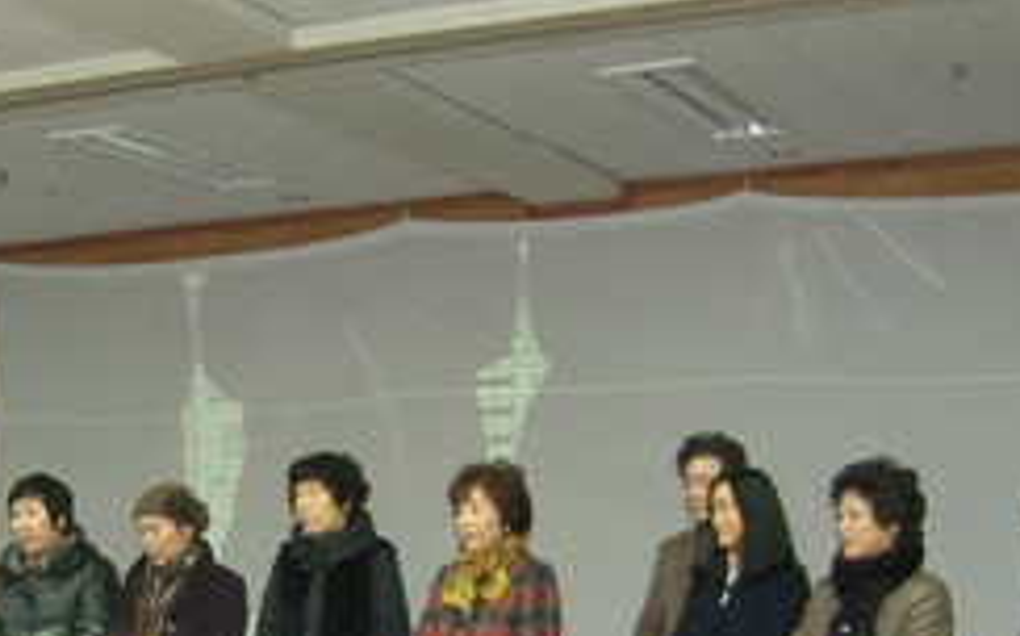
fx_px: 2166
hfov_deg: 25.9
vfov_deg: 16.0
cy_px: 766
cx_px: 176
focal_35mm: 78
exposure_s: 1/30
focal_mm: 7.4
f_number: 2.2
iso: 80
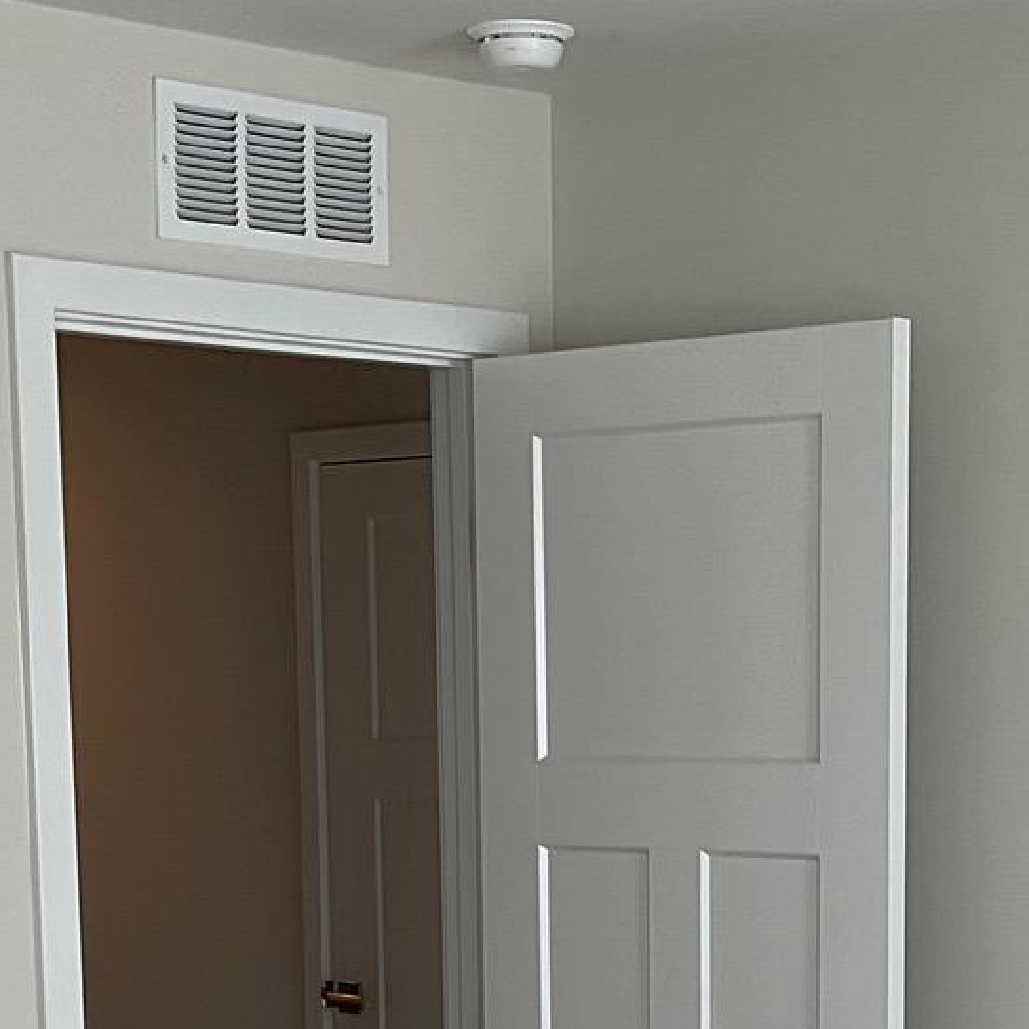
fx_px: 3262
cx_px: 681
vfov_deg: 17.1
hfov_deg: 17.9
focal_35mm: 97
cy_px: 1225
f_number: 1.8
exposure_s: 1/120
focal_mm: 3
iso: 25
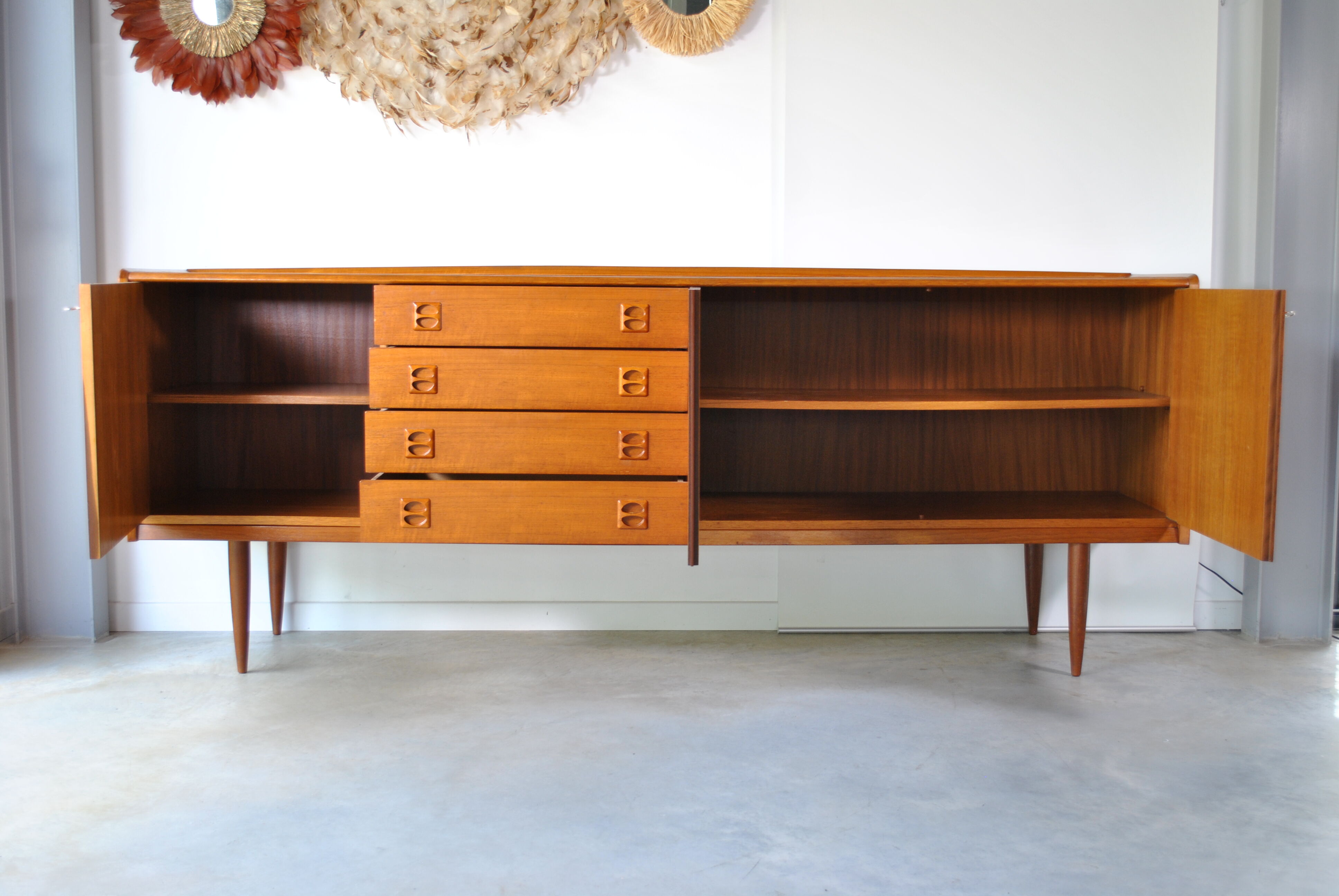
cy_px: 448
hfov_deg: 49.5
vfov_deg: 34.3
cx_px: 670
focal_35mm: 39
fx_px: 1452
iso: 200
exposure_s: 1/30
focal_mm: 26
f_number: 4.2
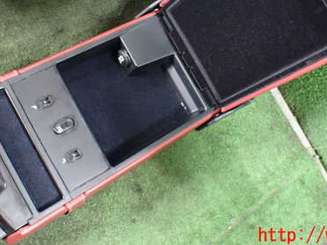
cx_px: 194
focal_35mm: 48
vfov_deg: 29.6
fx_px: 453
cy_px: 51
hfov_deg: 39.5
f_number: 2.3
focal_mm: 5.4
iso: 800
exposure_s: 1/40
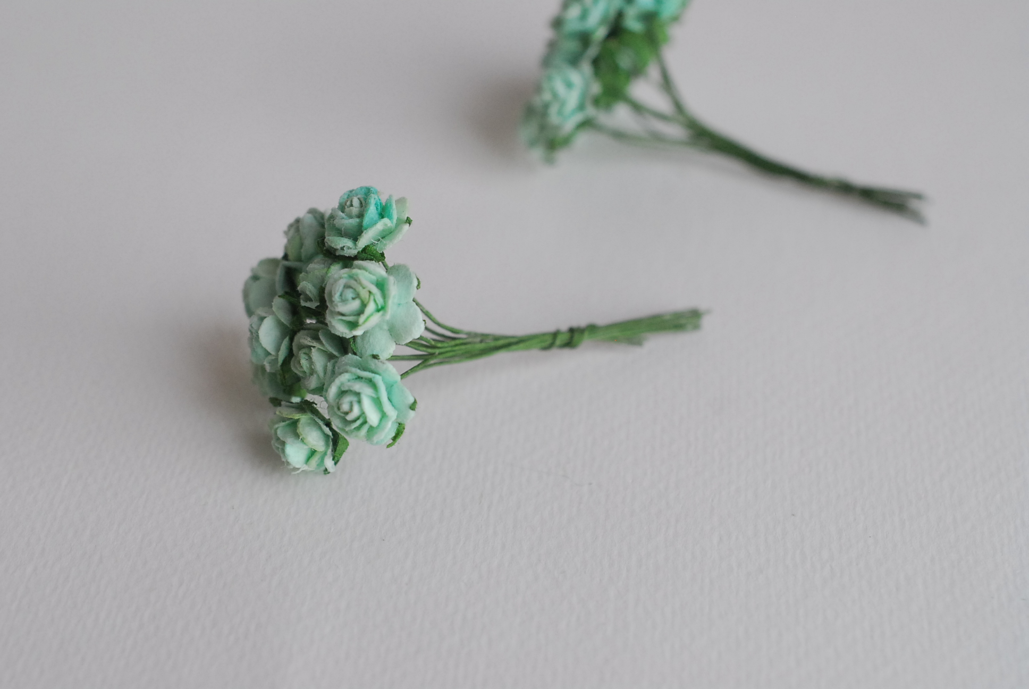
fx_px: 1717
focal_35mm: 60
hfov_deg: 33.4
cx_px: 514
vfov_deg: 22.7
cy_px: 344
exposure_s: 1/125
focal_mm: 40
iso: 800
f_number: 5.6
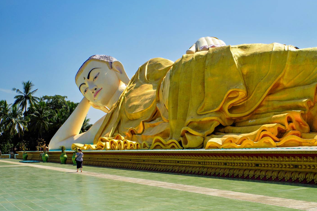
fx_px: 423
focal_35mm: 48
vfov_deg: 27.9
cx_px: 205
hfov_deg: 40.7
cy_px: 135
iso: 100
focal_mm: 35
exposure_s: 1/250
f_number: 13
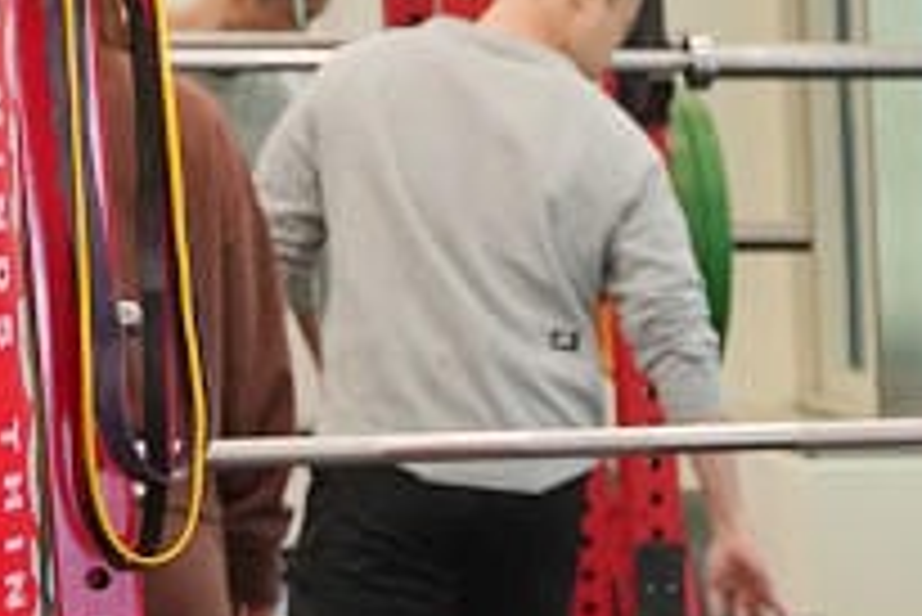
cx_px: 2051
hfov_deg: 8.6
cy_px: 1394
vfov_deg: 6.0
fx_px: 5689
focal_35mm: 222
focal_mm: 38
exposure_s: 1/160
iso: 1600
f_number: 3.2
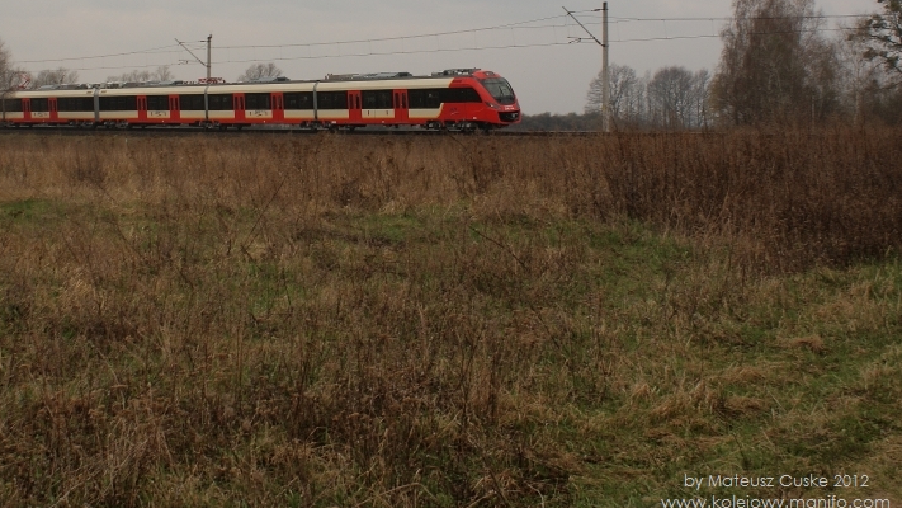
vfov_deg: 17.6
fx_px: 1626
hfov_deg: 30.7
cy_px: 93
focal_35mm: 68
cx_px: 273
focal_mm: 30
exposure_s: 1/200
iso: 100
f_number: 9
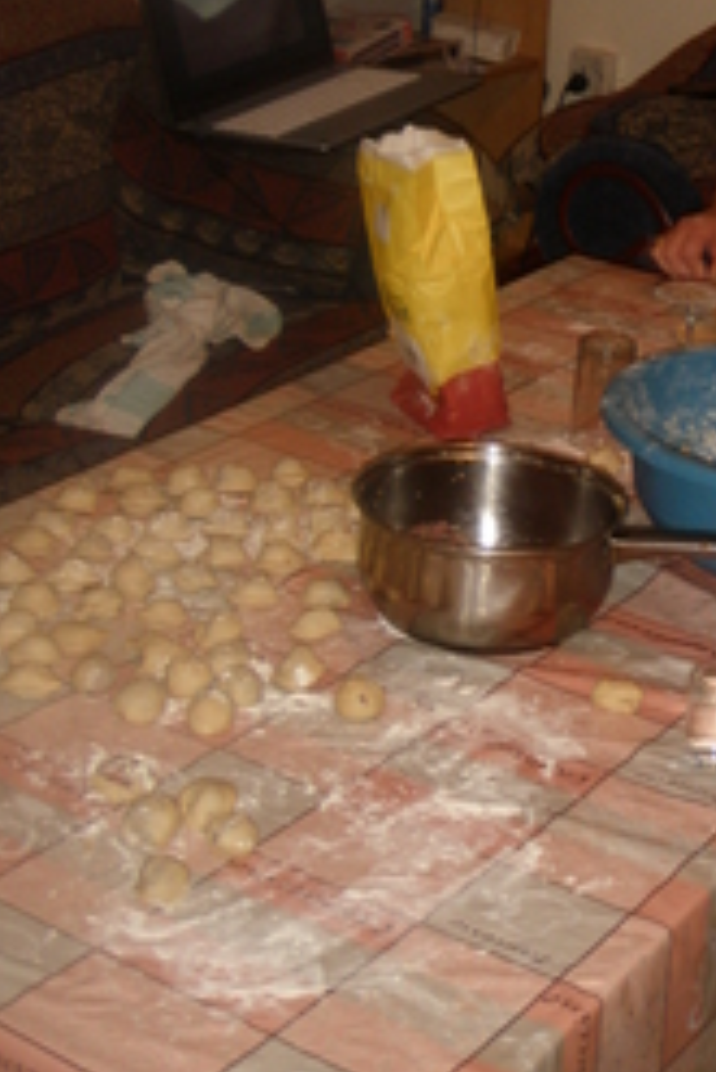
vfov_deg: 27.4
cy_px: 174
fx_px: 2145
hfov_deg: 18.8
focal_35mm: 72
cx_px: 573
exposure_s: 1/30
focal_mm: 6.7
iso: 125
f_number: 3.5
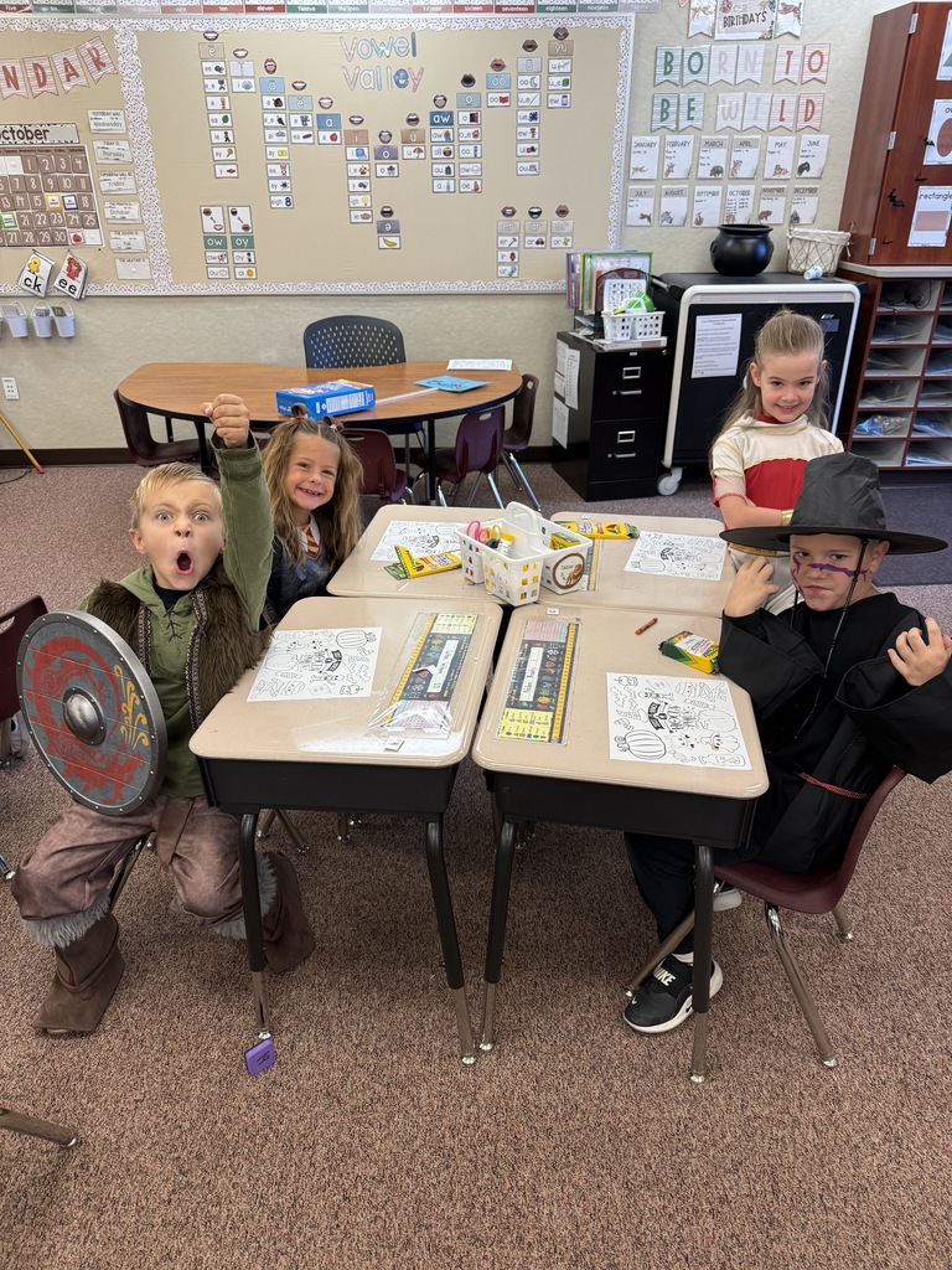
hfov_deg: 56.8
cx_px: 476
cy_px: 635
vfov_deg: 71.6
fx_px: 880
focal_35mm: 24
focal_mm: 6.76
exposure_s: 1/120
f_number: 1.78
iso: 200
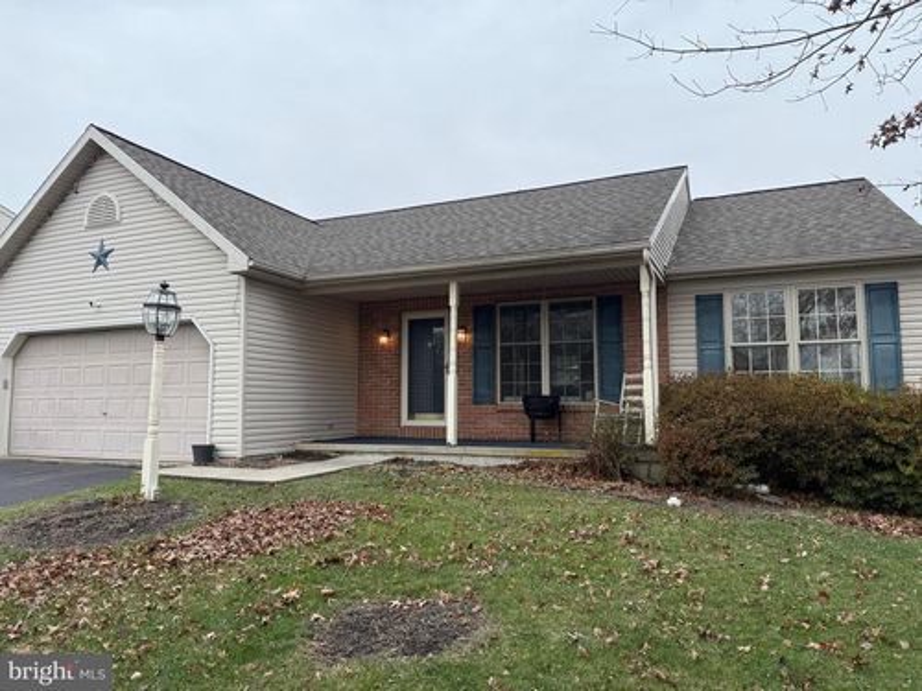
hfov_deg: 71.6
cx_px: 461
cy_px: 346
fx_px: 639
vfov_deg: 56.8
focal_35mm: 24
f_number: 1.78
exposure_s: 1/898
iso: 80
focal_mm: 6.76
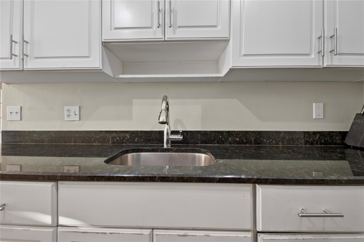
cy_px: 121
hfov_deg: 100.4
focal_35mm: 15
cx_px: 182
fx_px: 152
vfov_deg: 77.3
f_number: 9
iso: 100
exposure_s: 3
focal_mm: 10
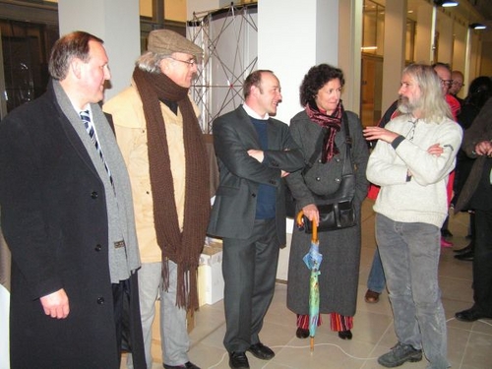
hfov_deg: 49.0
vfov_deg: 37.7
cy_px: 184
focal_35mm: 38
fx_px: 540
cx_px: 246
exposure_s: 1/40
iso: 200
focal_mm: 6.3
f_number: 2.8
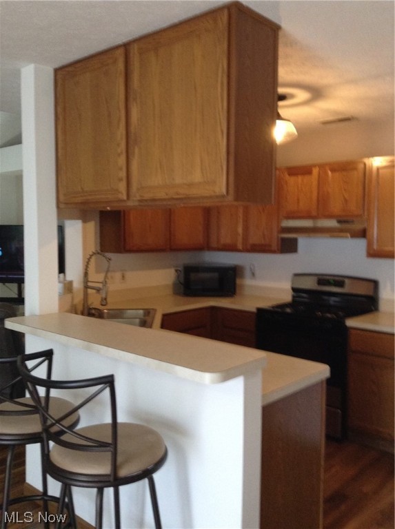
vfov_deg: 55.4
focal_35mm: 33
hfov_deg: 42.8
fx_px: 504
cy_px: 264
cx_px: 198
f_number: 2.4
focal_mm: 3.3
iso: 125
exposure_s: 1/24
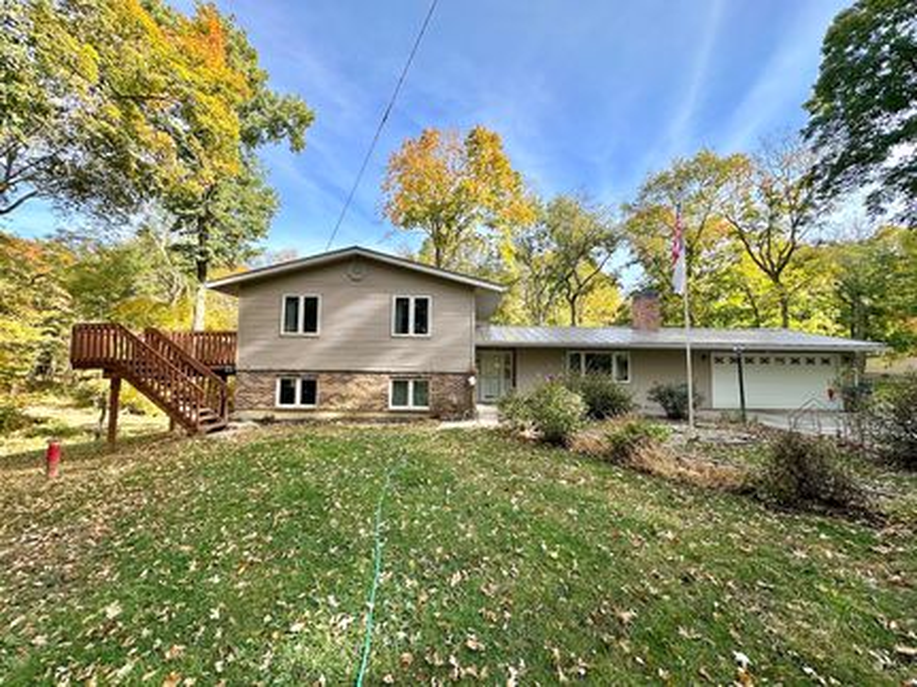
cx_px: 458
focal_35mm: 14
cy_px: 344
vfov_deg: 85.6
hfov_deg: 102.1
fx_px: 371
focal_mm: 2.22
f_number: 2.2
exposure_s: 1/790
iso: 40
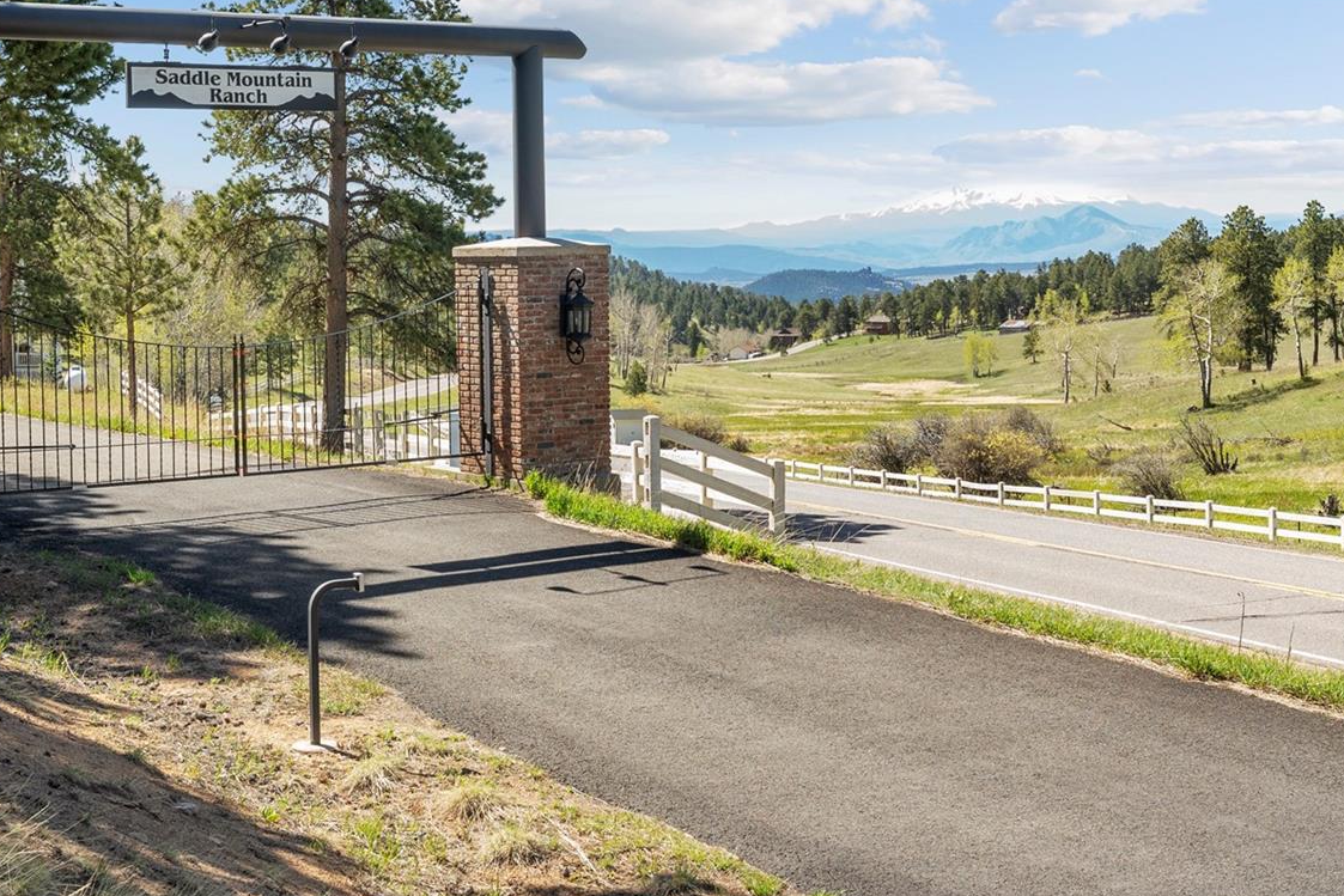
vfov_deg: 23.7
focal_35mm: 57
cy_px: 303
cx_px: 442
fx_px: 2128
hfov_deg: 34.7
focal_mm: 40
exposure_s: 1/100
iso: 400
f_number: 10
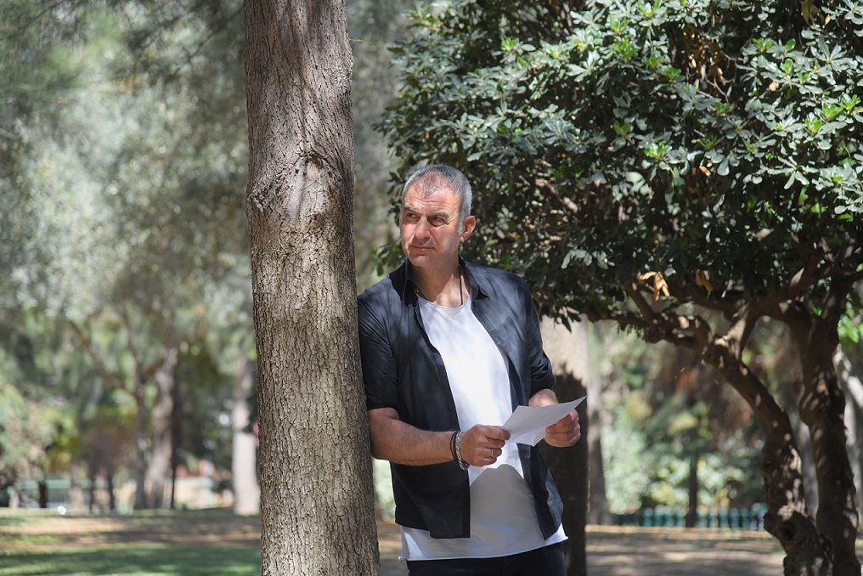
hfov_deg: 17.1
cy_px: 288
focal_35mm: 120
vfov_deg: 11.4
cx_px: 432
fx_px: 2877
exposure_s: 1/1600
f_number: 4
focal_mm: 120
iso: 1000
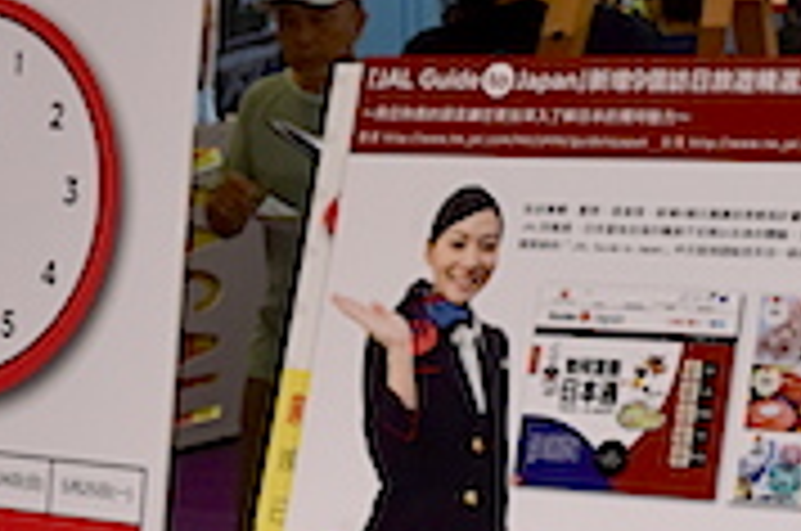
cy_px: 238
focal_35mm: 127
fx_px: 2814
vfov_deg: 10.8
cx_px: 392
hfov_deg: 16.2
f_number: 8
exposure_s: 1/250
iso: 800
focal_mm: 25
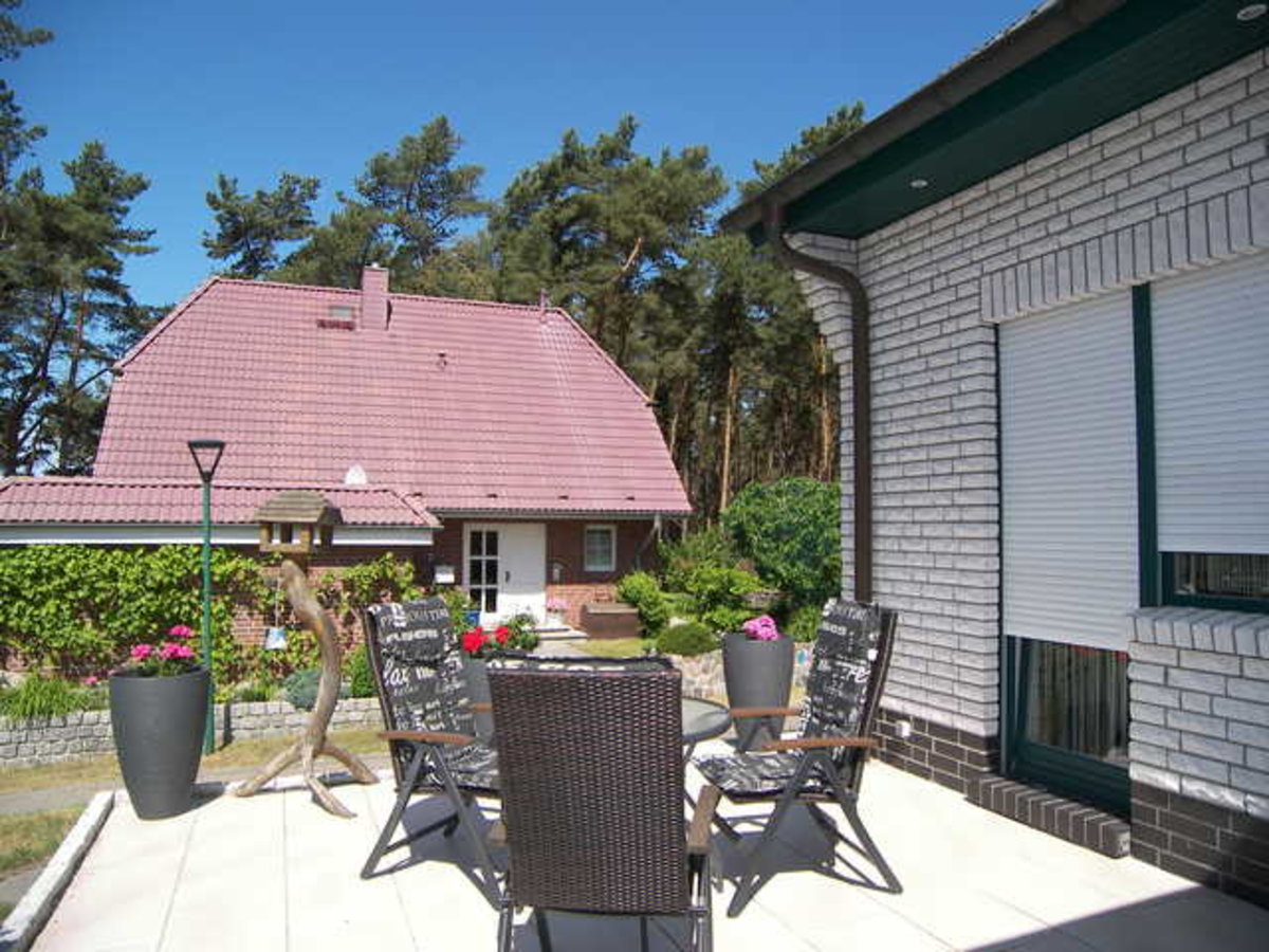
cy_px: 476
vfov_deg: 56.8
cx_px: 634
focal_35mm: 24
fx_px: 880
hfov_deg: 71.6
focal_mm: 5
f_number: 2.8
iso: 50
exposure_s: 1/800
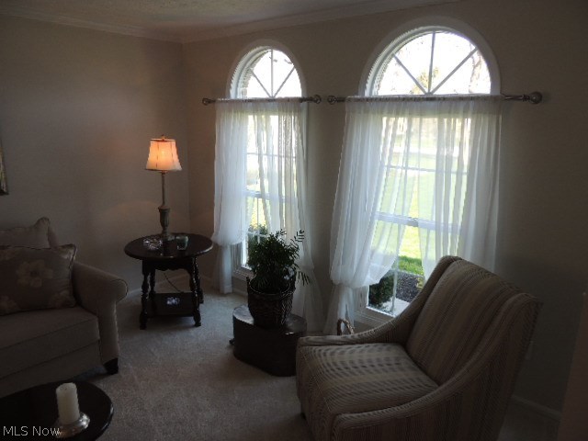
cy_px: 220
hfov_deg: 71.6
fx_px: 408
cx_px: 294
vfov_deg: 56.8
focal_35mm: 24
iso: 100
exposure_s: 1/100
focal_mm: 4.3
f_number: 3
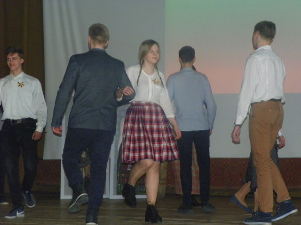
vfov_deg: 17.8
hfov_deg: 23.6
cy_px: 112
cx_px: 150
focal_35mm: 83
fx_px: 722
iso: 400
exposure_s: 1/40
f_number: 4
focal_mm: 14.7
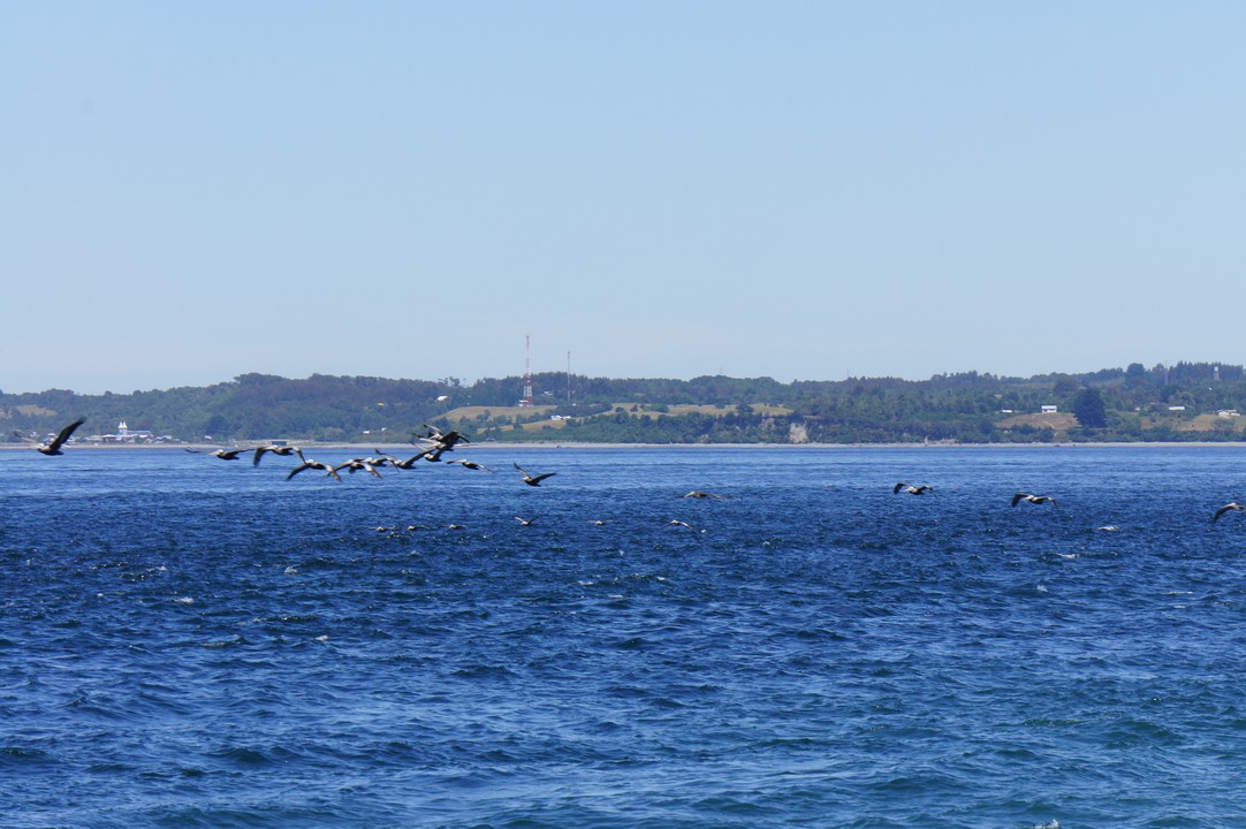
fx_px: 6018
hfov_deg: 11.8
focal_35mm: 174
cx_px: 623
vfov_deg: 7.9
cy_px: 414
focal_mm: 116
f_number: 13
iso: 200
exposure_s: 1/250
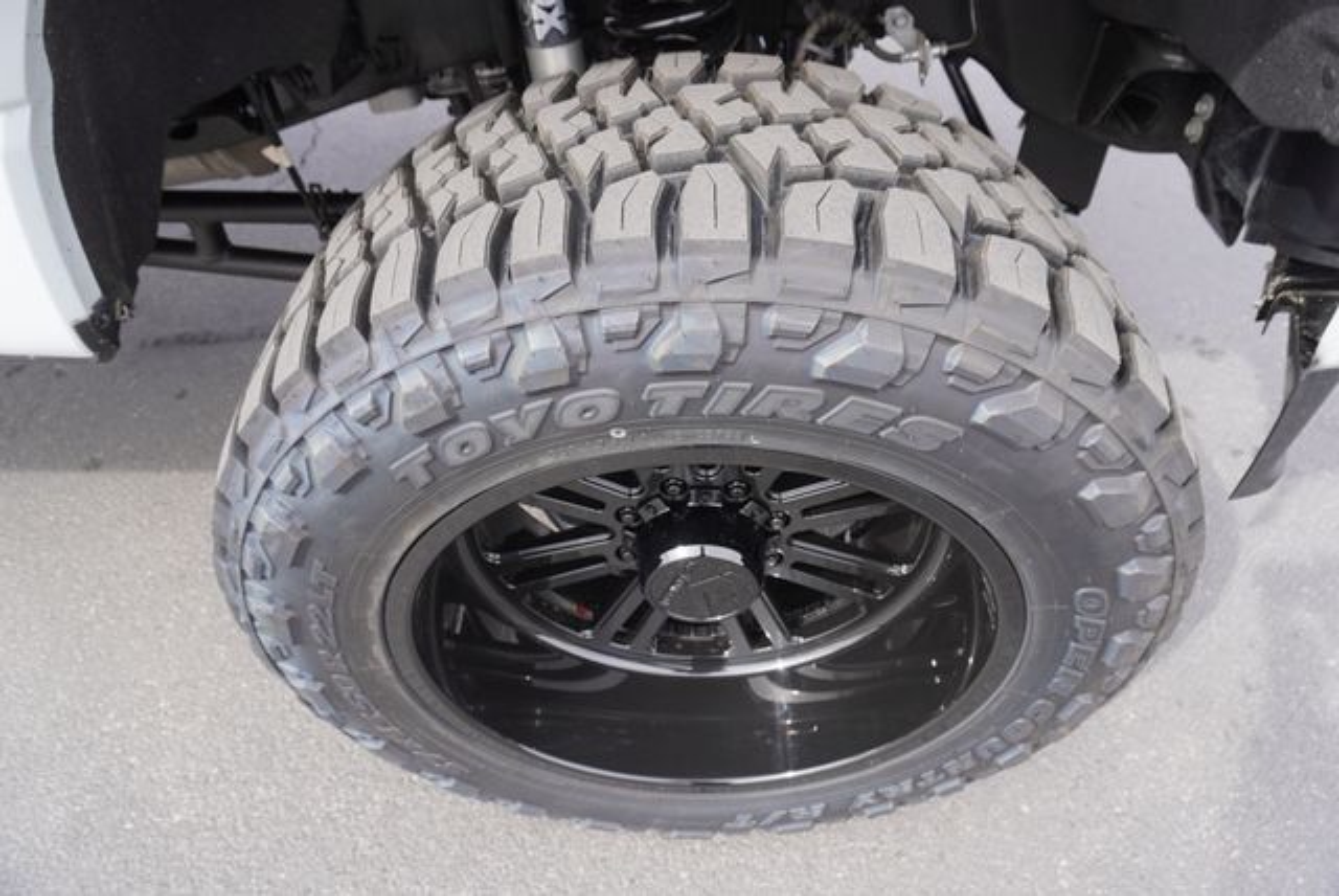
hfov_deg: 73.7
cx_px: 670
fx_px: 893
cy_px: 448
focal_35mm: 24
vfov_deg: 53.2
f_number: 4.5
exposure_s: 1/100
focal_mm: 16
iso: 100
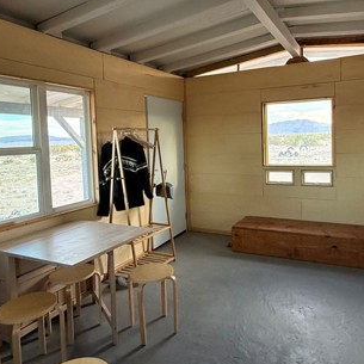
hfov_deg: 60.6
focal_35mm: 26
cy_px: 153
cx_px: 212
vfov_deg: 60.6
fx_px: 309
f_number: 2.2
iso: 200
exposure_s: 1/99
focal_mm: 2.22
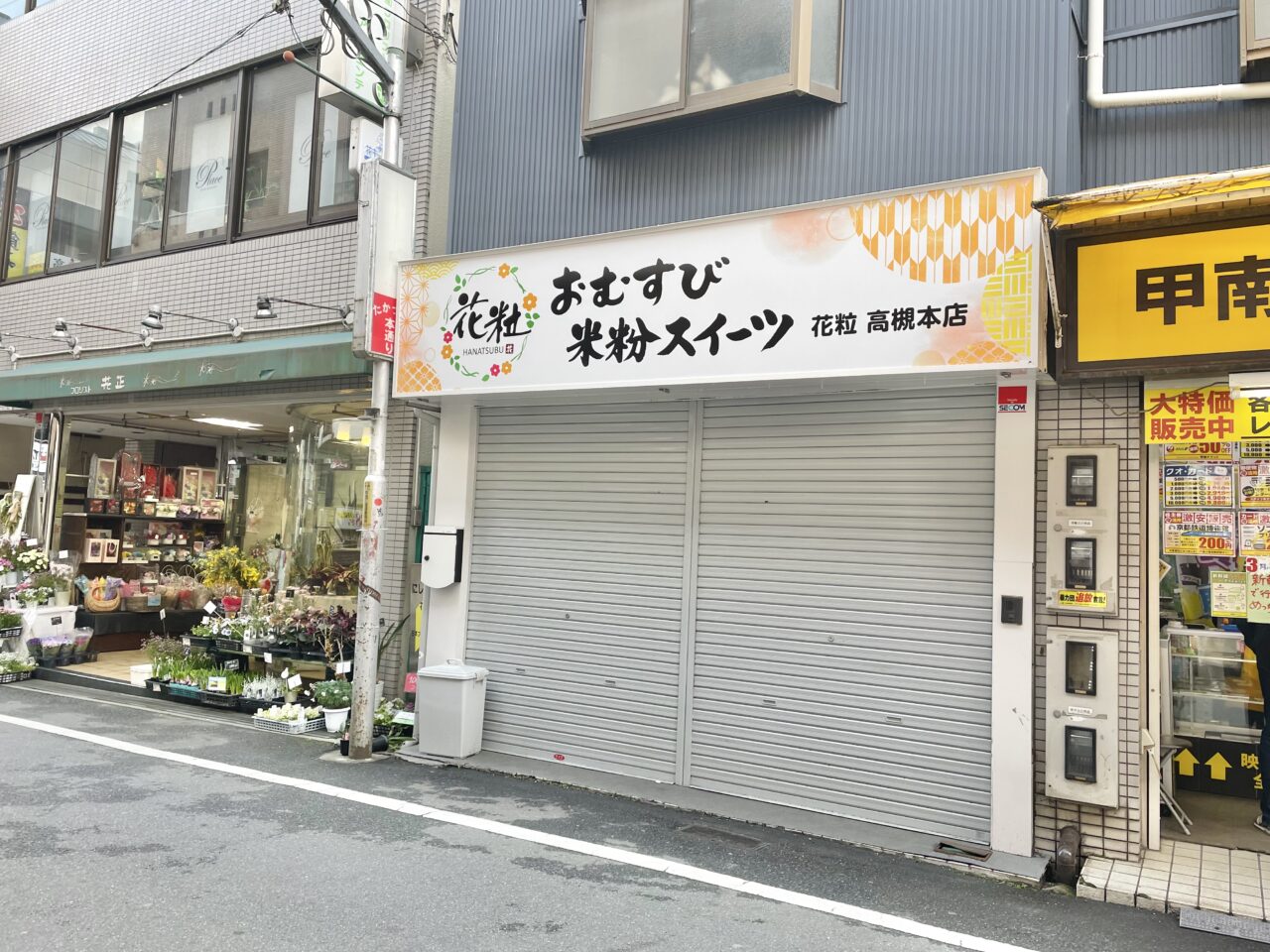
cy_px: 476
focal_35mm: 26
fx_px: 954
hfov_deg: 67.3
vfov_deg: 53.1
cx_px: 635
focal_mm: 4.2
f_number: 1.6
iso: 32
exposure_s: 1/228
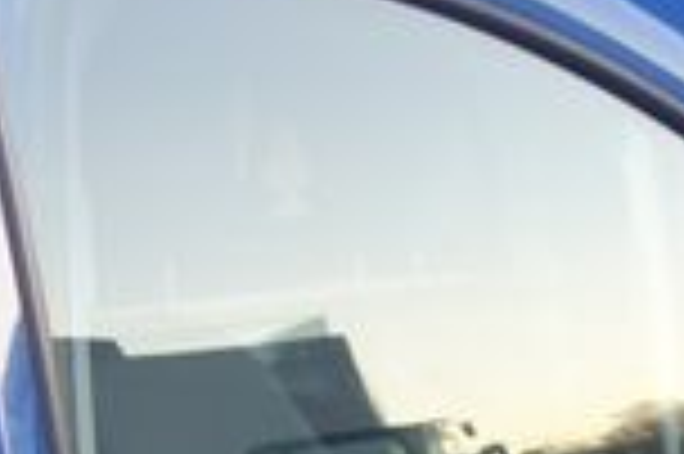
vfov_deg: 7.1
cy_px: 744
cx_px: 657
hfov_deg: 10.8
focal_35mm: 189
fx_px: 3587
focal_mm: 10.4
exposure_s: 1/100
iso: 125
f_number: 2
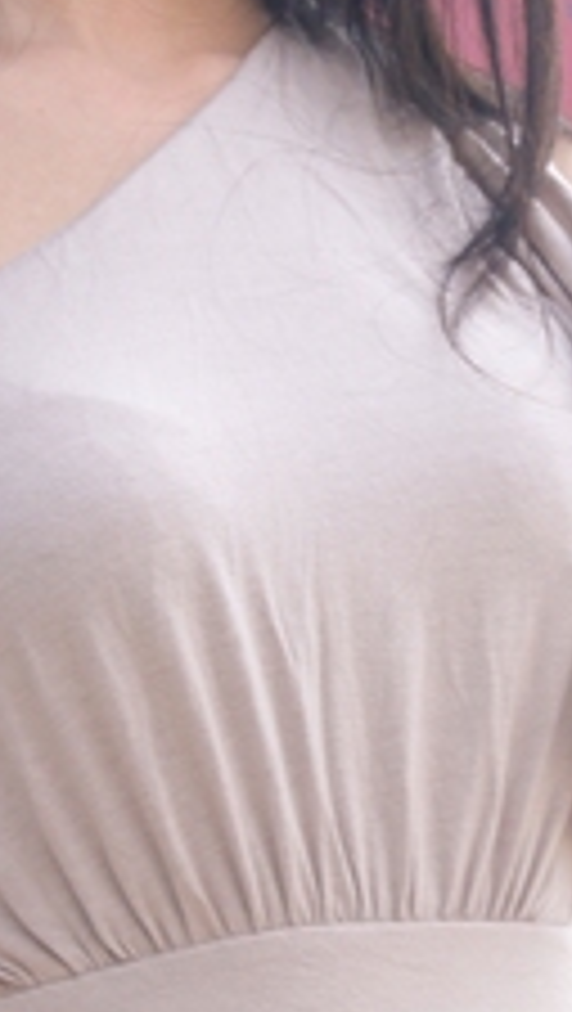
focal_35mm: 307
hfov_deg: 4.0
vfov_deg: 7.0
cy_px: 675
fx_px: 8252
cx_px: 644
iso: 200
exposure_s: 1/160
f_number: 5.6
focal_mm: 55
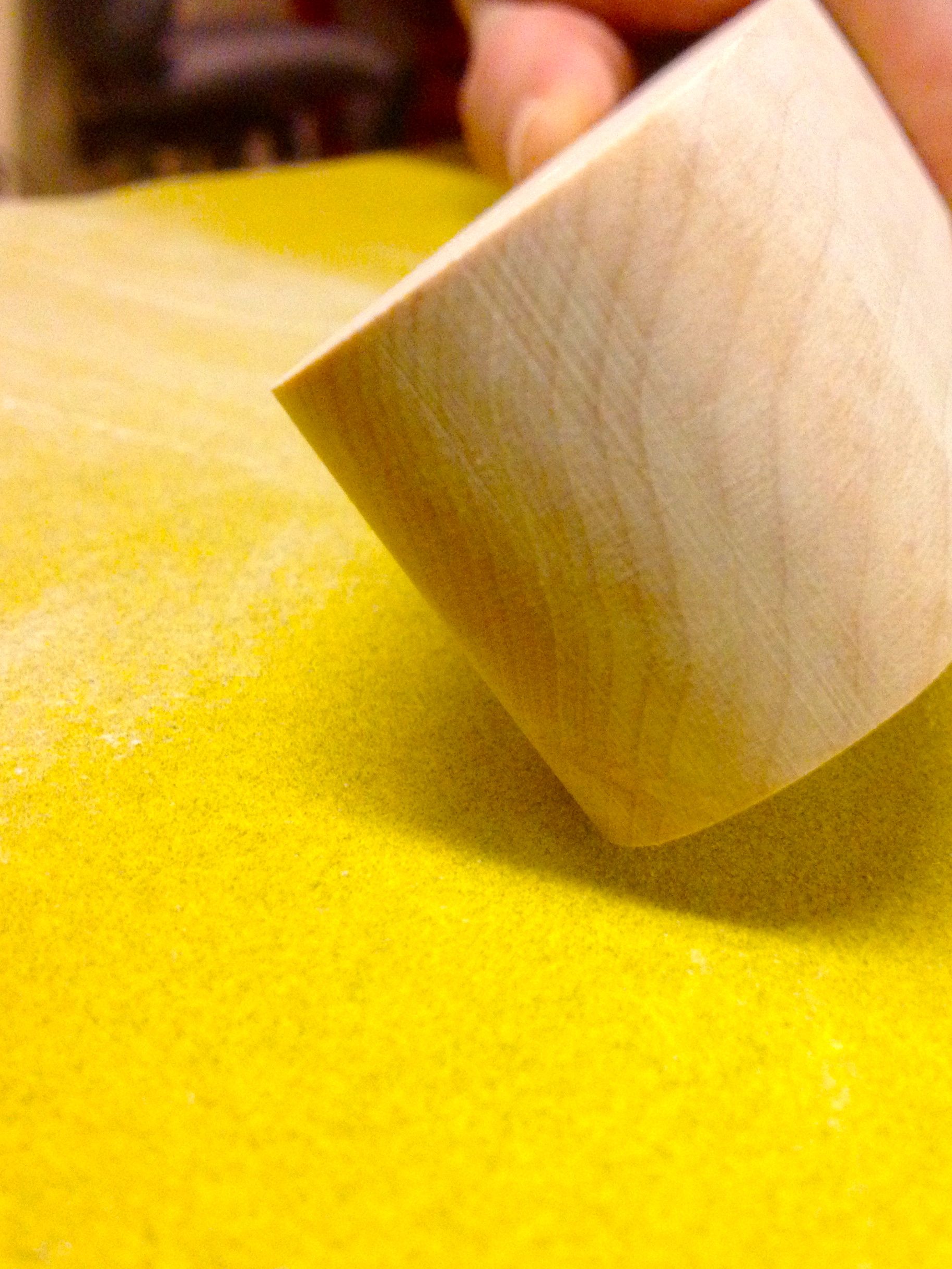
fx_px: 1724
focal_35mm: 47
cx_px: 668
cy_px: 633
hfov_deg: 30.5
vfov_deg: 40.4
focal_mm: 4.28
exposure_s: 1/20
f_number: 2.4
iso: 250
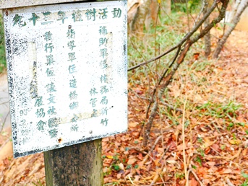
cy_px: 23
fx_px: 402
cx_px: 179
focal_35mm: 56
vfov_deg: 25.4
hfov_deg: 33.8
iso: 160
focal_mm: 15
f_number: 2.2
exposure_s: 1/200
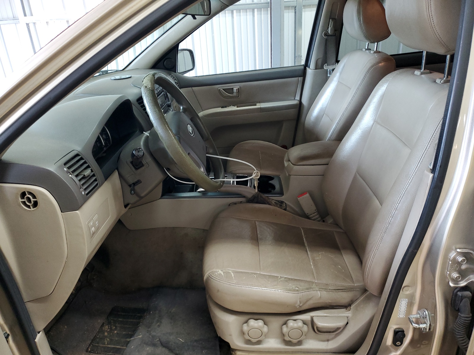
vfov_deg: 53.1
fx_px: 356
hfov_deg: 67.3
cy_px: 178
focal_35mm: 26
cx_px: 237
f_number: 1.5
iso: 127
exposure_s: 1/60.2
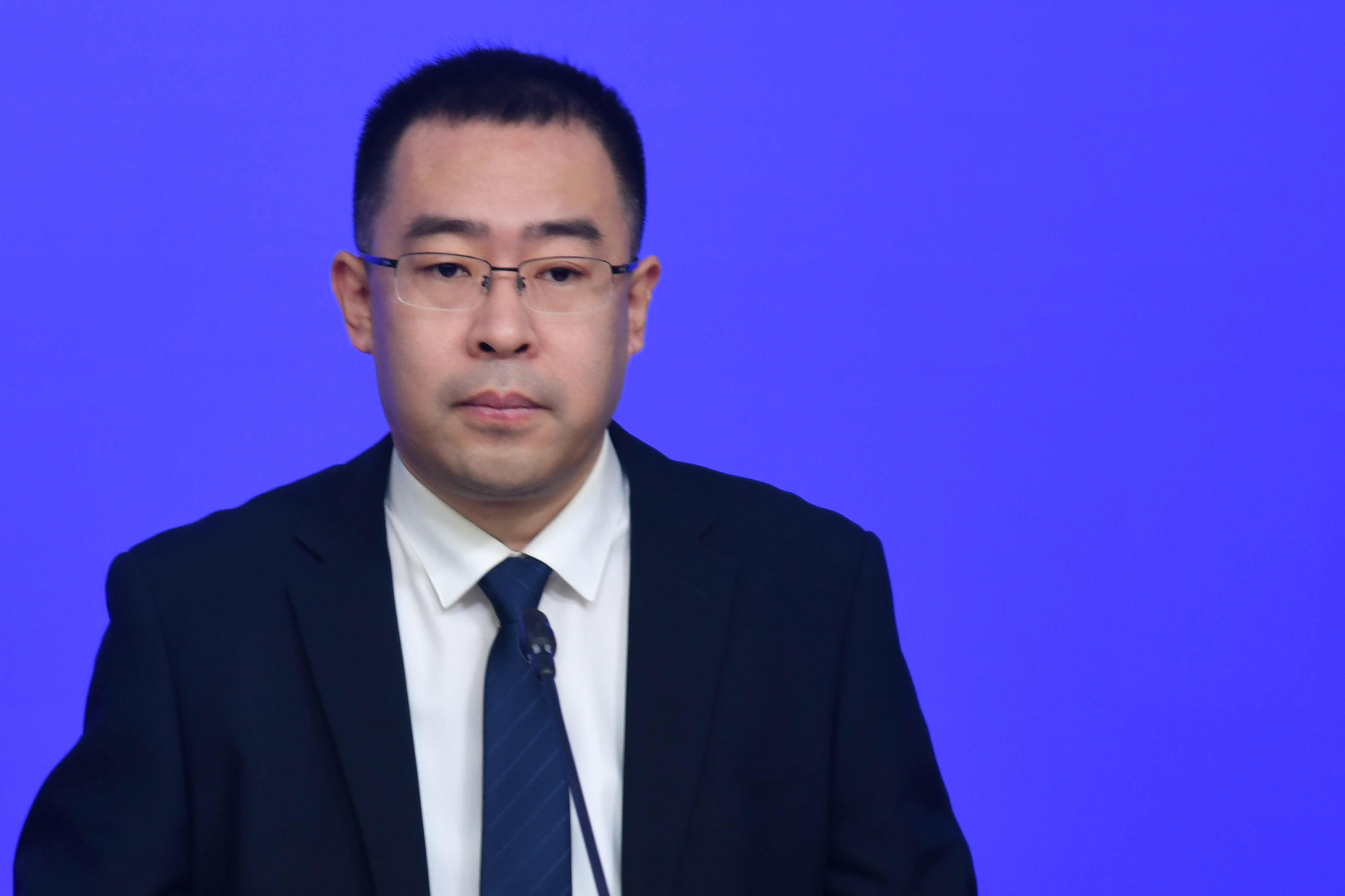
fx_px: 6351
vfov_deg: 8.1
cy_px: 570
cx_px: 501
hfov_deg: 12.1
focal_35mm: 170
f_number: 4
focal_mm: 120
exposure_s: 1/80
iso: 320
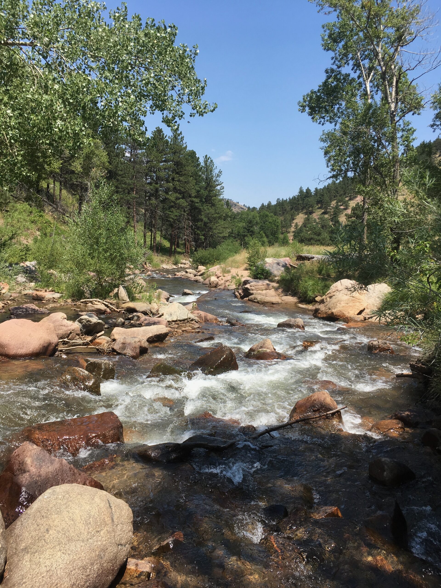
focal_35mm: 29
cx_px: 220
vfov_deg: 61.7
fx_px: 493
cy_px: 294
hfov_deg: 48.2
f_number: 2.2
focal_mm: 4.15
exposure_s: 1/1304
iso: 25
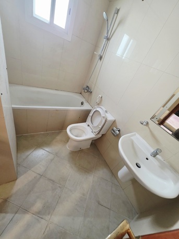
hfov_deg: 89.9
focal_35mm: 13
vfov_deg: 106.2
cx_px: 90
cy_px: 120
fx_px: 90
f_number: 1.9
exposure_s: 1/50.3
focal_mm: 2.2
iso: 400
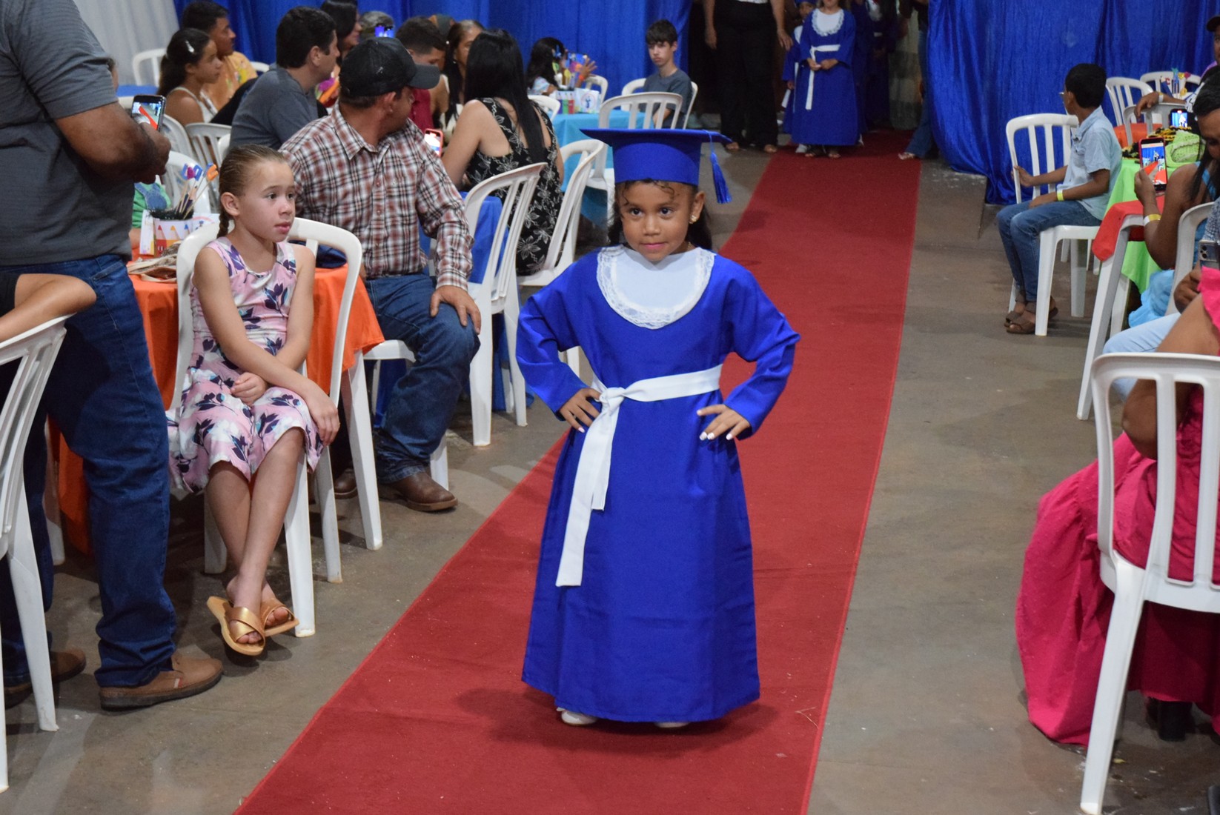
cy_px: 408
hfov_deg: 33.4
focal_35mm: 60
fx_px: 2035
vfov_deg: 22.7
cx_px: 610
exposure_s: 1/60
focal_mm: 40
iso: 5600
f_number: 4.2
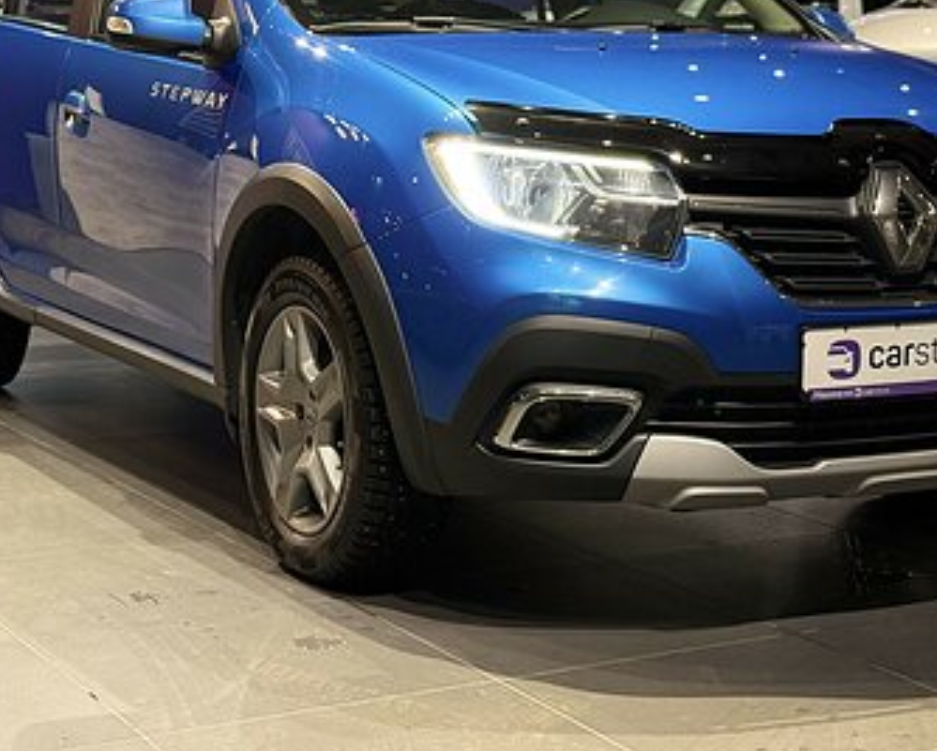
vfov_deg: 19.8
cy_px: 222
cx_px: 512
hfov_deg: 24.7
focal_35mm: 77
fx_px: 2137
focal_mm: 6.76
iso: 160
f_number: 1.78
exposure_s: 1/50
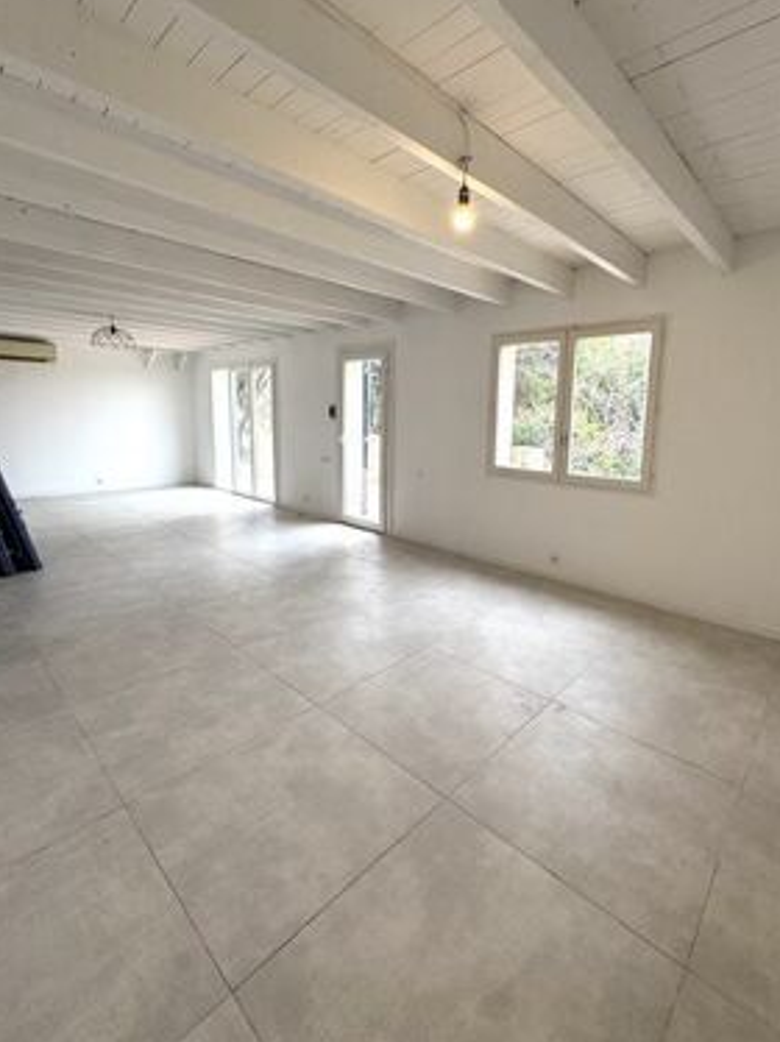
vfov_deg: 94.4
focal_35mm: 16
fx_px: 481
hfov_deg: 77.8
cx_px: 432
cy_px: 483
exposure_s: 1/99
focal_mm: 2.22
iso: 100
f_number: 2.2
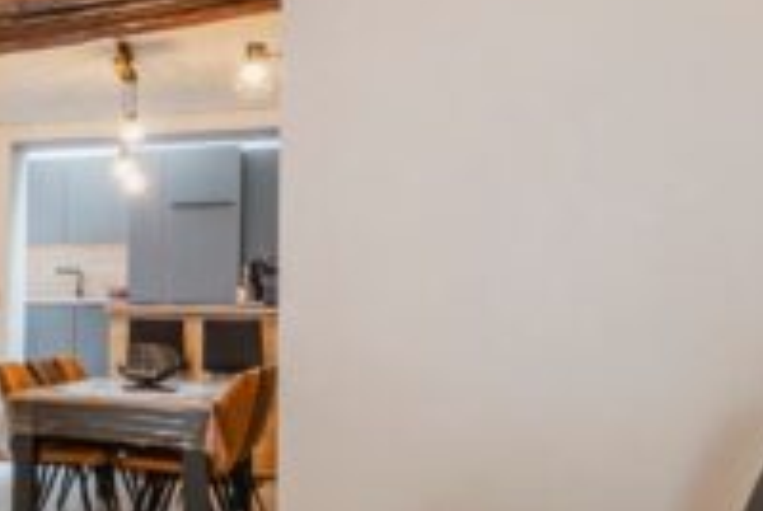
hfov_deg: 33.3
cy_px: 305
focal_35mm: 46
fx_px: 976
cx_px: -191
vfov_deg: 29.3
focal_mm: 12
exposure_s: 1/8
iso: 500
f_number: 7.1
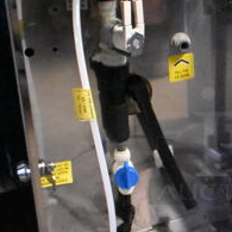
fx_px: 546
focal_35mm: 72
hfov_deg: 22.1
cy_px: 142
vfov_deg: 23.9
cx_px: 282
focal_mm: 18
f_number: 3.5
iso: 14400
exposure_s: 1/125
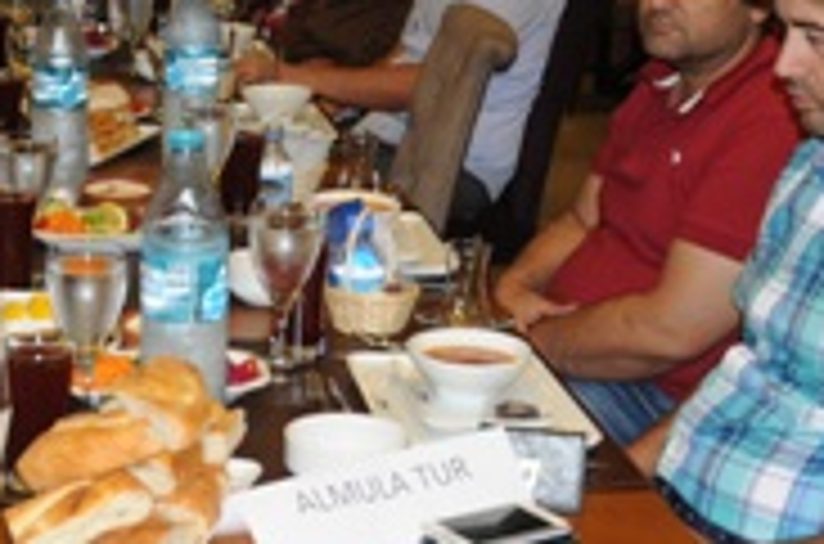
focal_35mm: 81
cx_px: 221
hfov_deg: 24.9
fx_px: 1849
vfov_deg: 16.5
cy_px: 45
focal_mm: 22
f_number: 4.5
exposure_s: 1/60
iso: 500
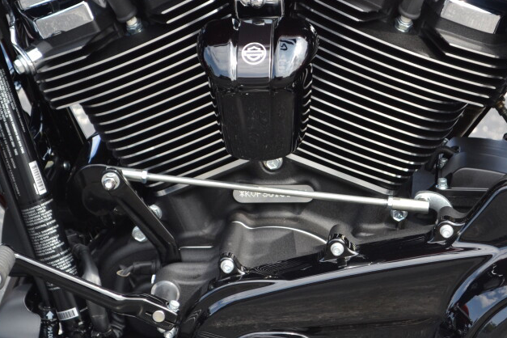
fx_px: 2224
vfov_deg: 8.7
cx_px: 318
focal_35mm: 158
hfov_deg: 13.0
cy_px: 189
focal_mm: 55
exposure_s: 1/125
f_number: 5.6
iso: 140
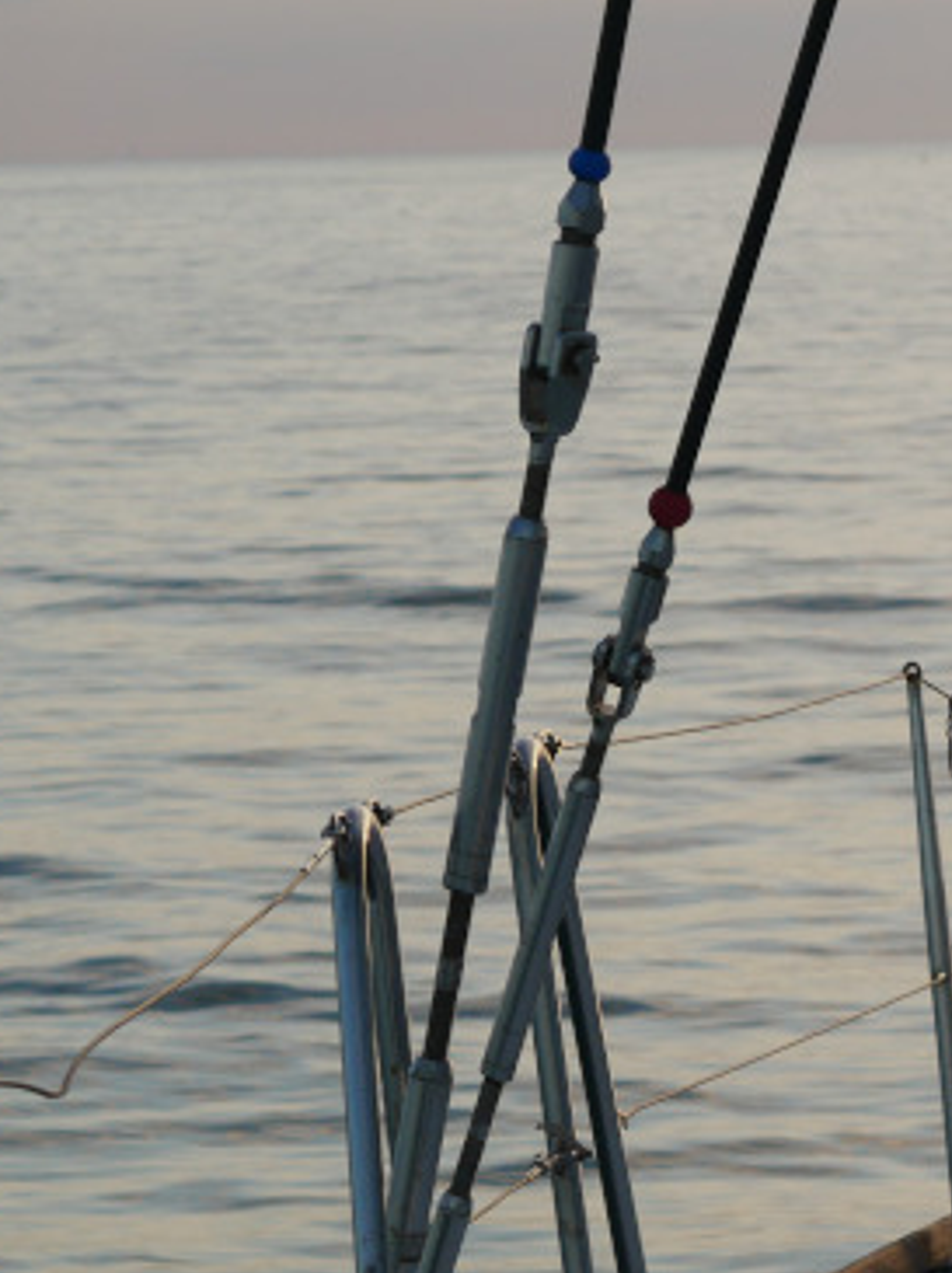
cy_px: 999
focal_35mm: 247
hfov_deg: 6.0
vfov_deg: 8.0
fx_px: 9073
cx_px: 1357
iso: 200
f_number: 5.6
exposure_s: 1/400
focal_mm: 45
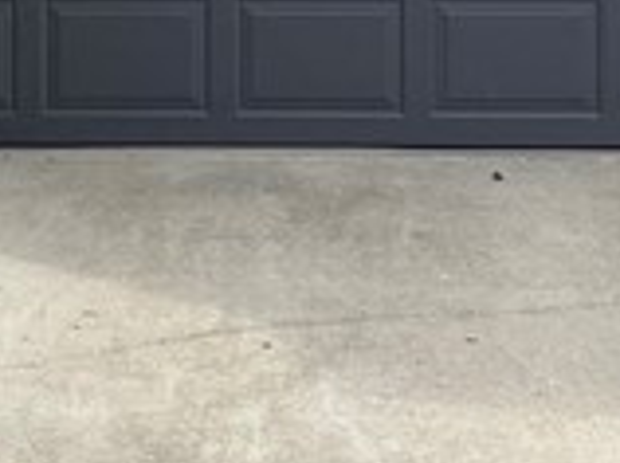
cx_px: 153
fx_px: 3022
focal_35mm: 169
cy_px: -67
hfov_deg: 11.7
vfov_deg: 8.7
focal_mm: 4.2
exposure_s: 1/1511
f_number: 1.6
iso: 32
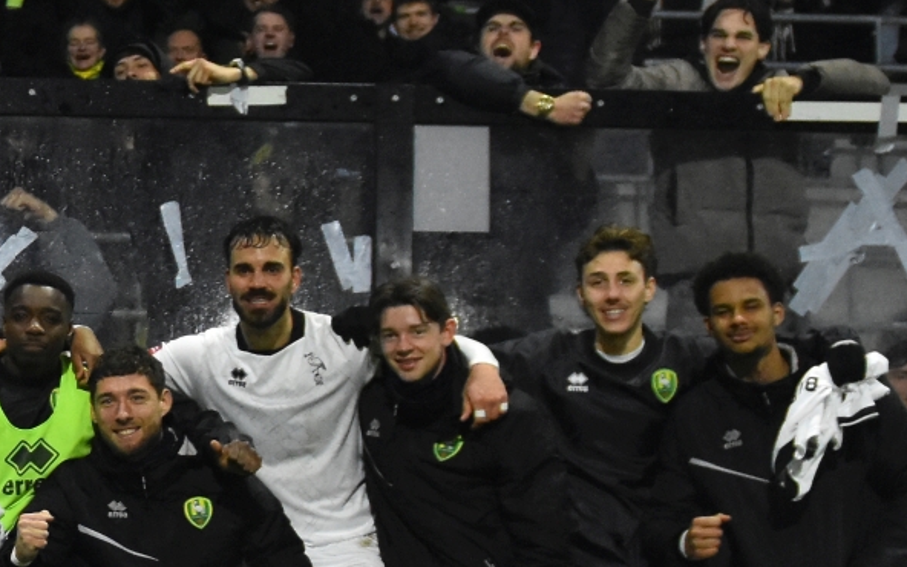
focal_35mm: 119
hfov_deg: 15.8
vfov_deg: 11.0
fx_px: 2942
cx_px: -538
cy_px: 490
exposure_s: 1/800
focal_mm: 24
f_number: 2.8
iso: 3200
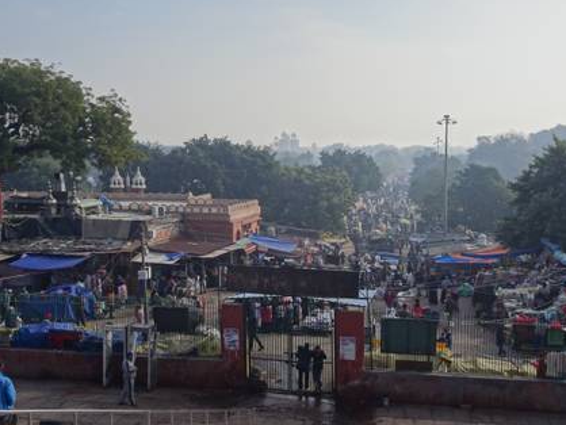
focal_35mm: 39
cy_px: 215
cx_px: 301
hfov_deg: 47.8
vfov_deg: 36.9
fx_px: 638
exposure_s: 1/400
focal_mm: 5.79
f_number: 4
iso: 80
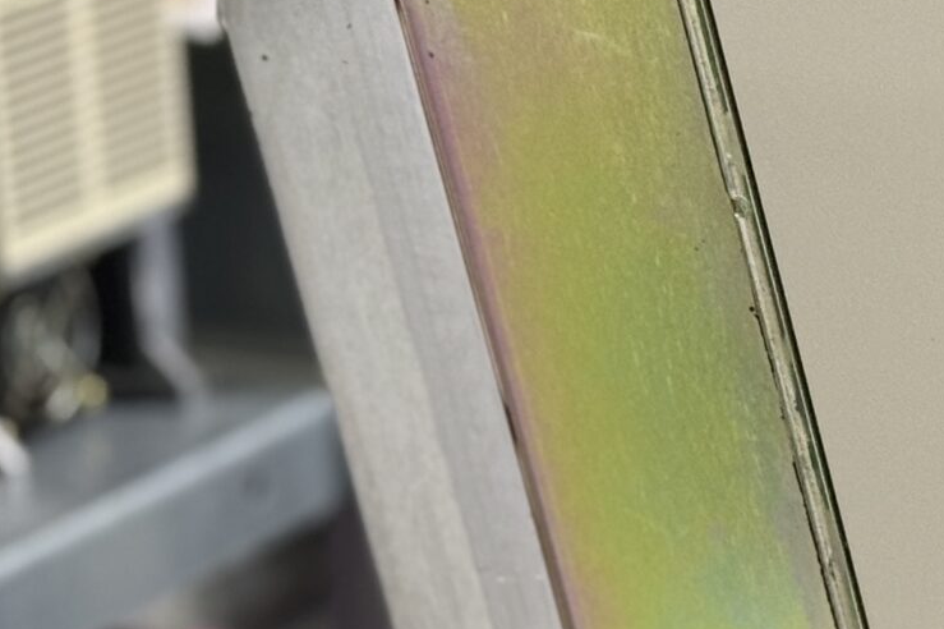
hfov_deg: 11.8
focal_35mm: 173
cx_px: 952
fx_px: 4534
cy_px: 472
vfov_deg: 7.9
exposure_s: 1/33
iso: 200
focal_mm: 6.76
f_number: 1.78
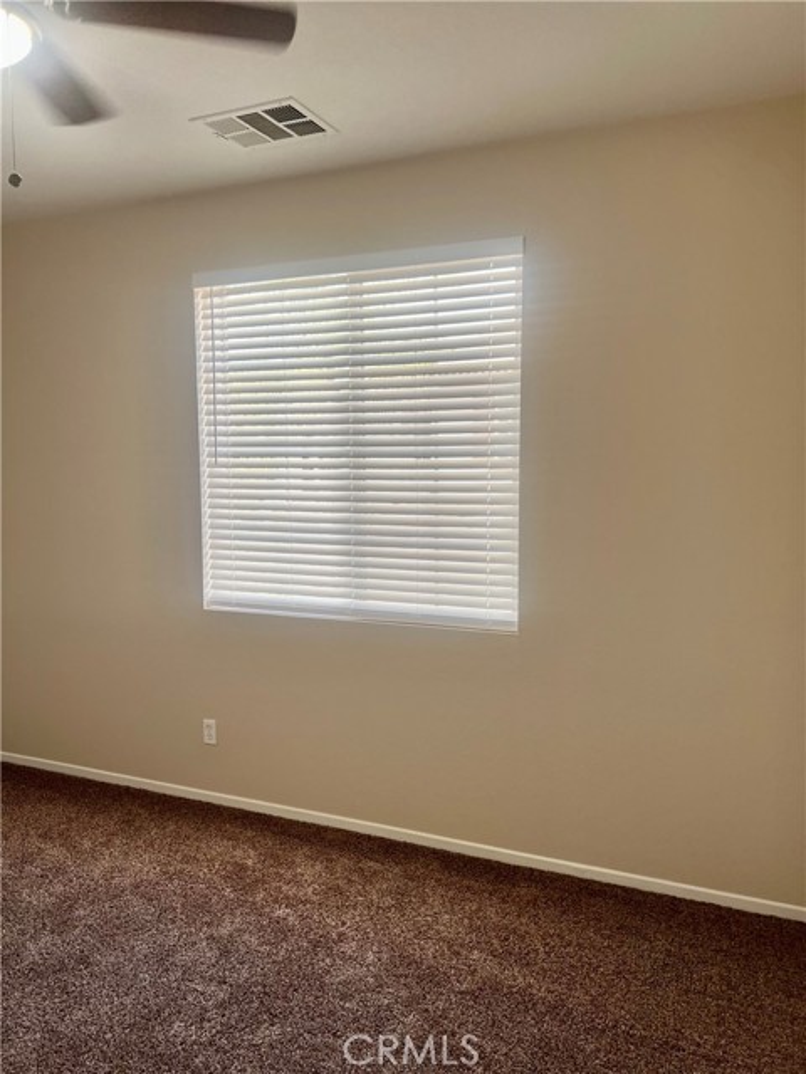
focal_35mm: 26
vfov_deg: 67.3
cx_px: 403
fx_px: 807
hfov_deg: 53.1
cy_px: 537
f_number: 1.5
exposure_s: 1/120
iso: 40
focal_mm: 5.7
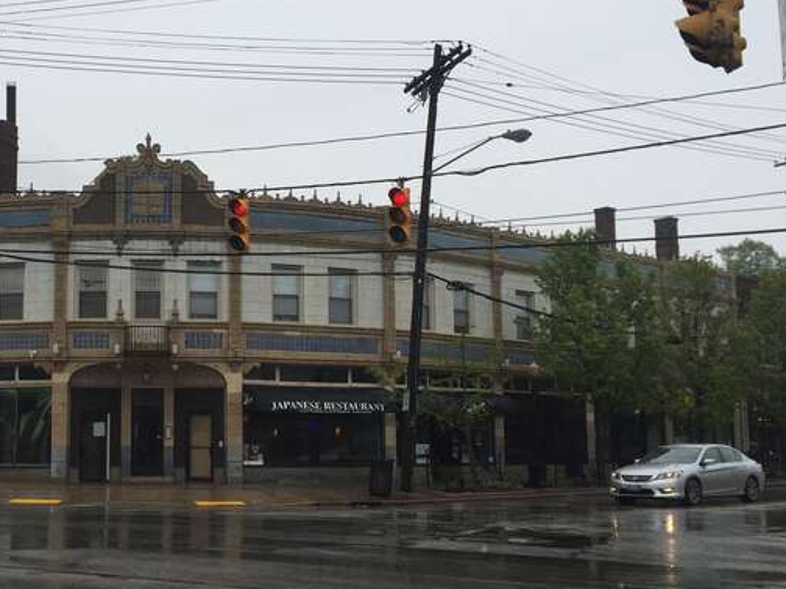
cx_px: 234
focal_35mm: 46
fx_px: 1044
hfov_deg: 40.5
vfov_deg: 31.5
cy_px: 332
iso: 32
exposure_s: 1/1464
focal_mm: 4.15
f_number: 2.2
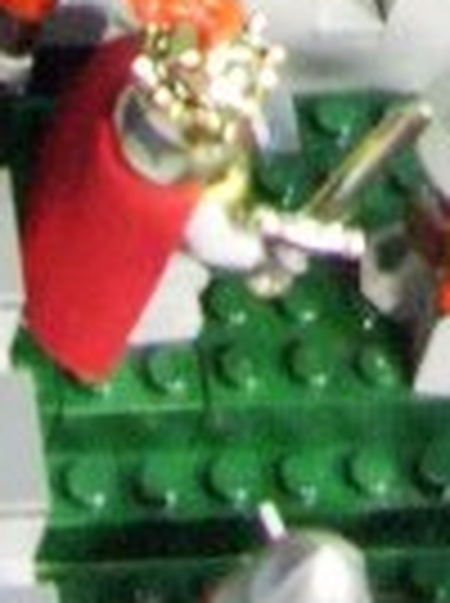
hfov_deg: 5.9
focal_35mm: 245
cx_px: 774
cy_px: -1112
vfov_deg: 7.3
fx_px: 4260
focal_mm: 5.7
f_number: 2.9
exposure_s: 1/8
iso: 160
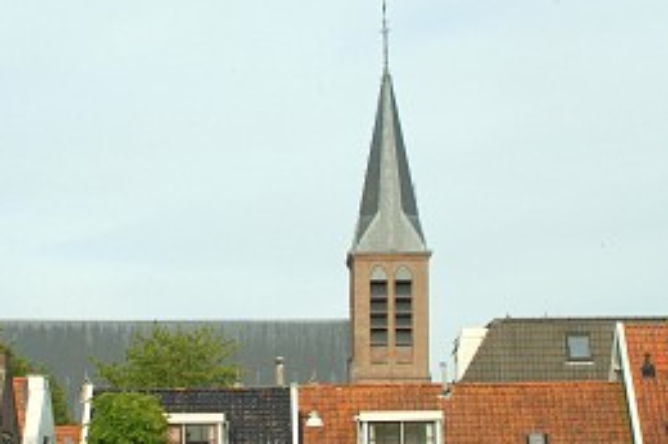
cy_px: 332
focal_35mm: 104
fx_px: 1928
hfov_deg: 19.6
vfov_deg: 13.1
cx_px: 254
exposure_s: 1/500
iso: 400
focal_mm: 40
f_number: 9.5
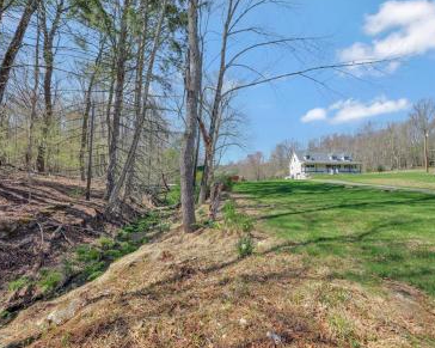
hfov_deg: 96.7
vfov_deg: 84.0
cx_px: 228
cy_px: 173
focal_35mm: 15
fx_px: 193
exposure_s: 1/1000
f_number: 3.2
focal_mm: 7
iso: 200
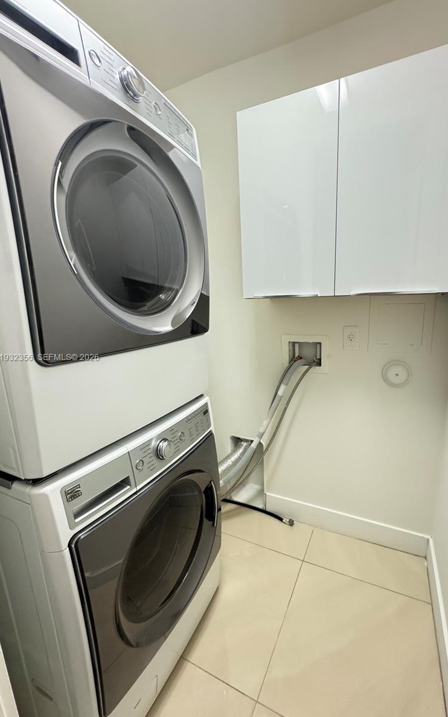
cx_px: 259
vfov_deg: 101.5
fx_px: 293
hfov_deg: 74.3
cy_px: 358
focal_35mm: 15
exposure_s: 1/60
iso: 320
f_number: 2.2
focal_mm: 2.22
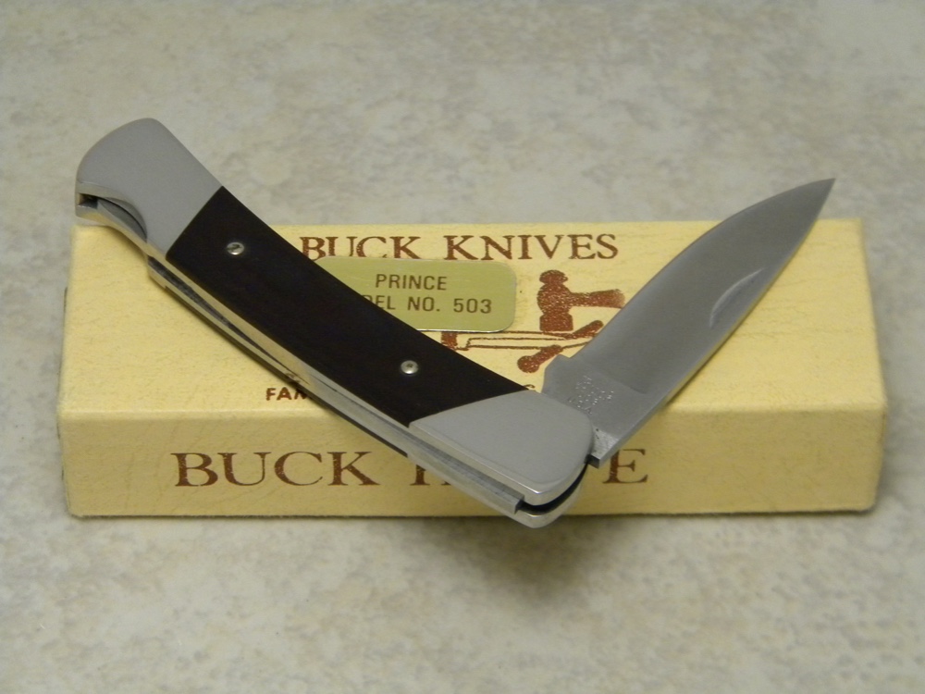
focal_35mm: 105
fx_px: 2806
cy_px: 347
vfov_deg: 14.1
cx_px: 462
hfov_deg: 18.7
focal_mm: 19
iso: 400
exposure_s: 1/25.1
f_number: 4.7
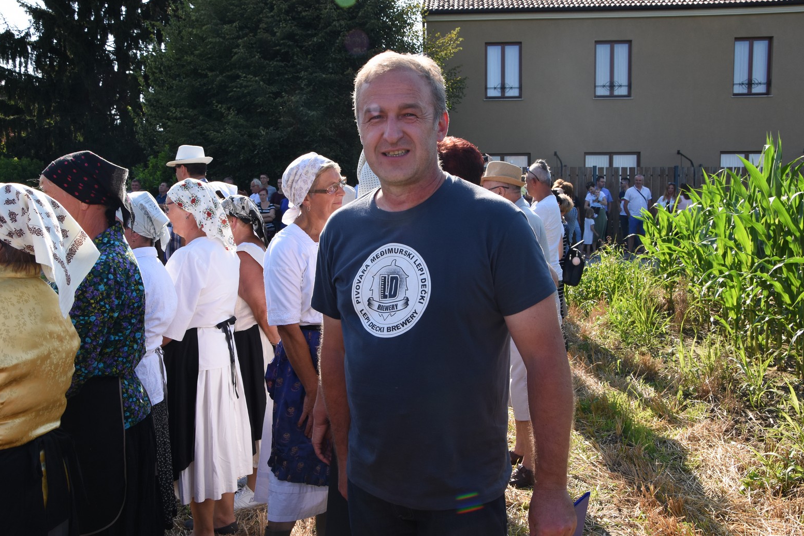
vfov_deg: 38.9
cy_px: 265
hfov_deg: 55.8
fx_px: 759
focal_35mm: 34
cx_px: 412
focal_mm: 22
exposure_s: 1/400
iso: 500
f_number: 10
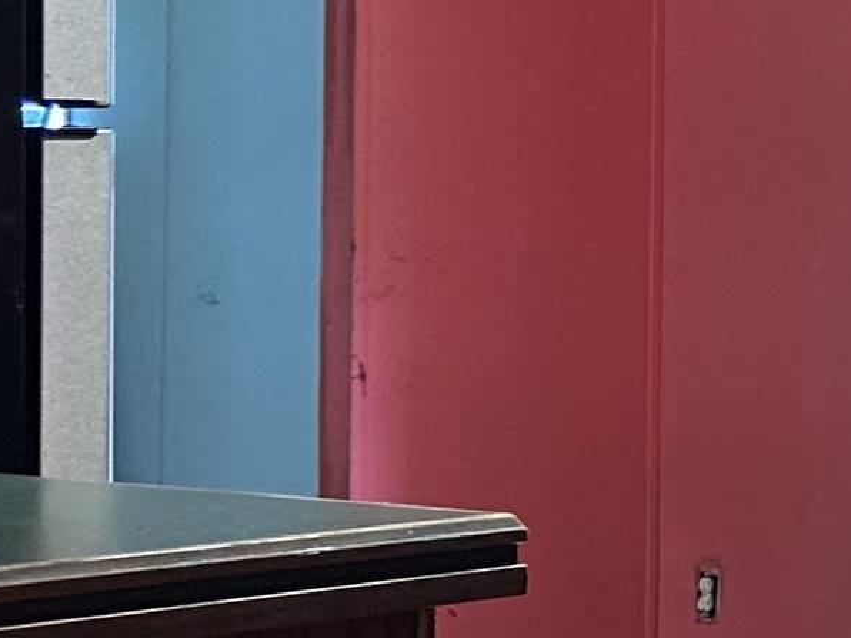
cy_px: 91
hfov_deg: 12.7
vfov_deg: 11.0
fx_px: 3294
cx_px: 1762
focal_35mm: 134
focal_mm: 5.7
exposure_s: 1/60
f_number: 1.5
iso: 160
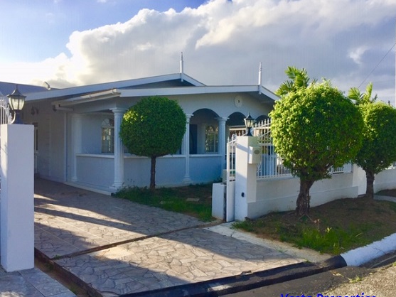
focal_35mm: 30
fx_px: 343
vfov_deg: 46.8
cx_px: 193
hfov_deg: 59.9
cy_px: 153
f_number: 2.2
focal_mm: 4.15
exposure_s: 1/1721
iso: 32
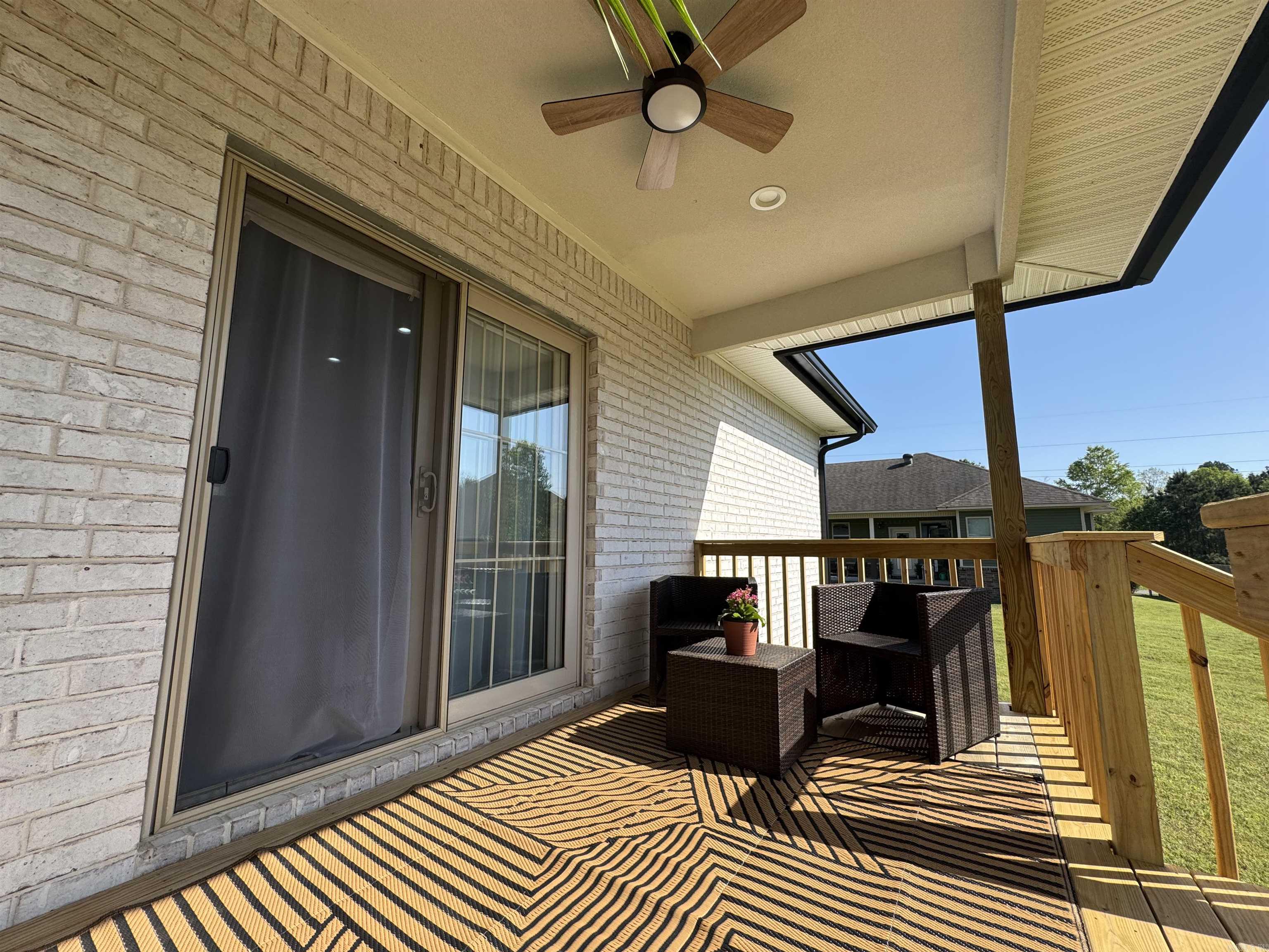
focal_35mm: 14
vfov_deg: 85.7
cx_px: 634
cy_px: 476
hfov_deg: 102.1
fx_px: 513
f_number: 2.2
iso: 40
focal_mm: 2.22
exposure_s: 1/993
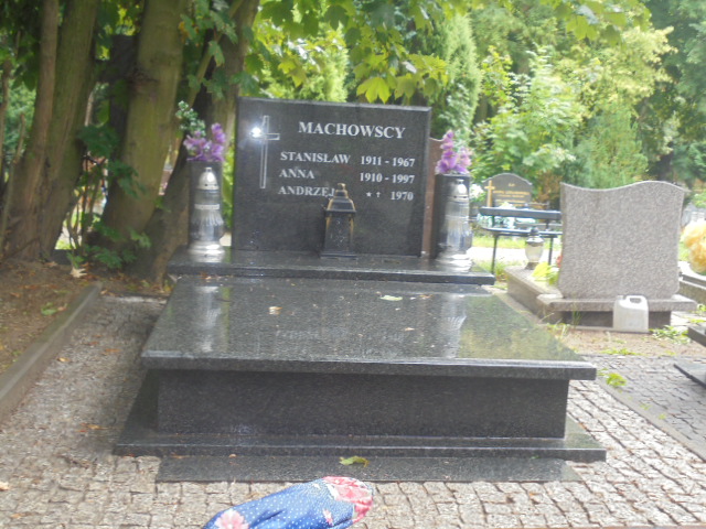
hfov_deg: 43.9
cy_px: 264
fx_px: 877
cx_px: 353
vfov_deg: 33.6
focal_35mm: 43
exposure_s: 1/30
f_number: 4.5
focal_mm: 7.8
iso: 100
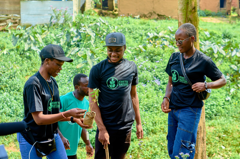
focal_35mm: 75
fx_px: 499
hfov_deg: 27.0
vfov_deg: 18.1
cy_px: 80
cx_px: 120
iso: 125
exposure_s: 1/320
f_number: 3.5
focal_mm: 50
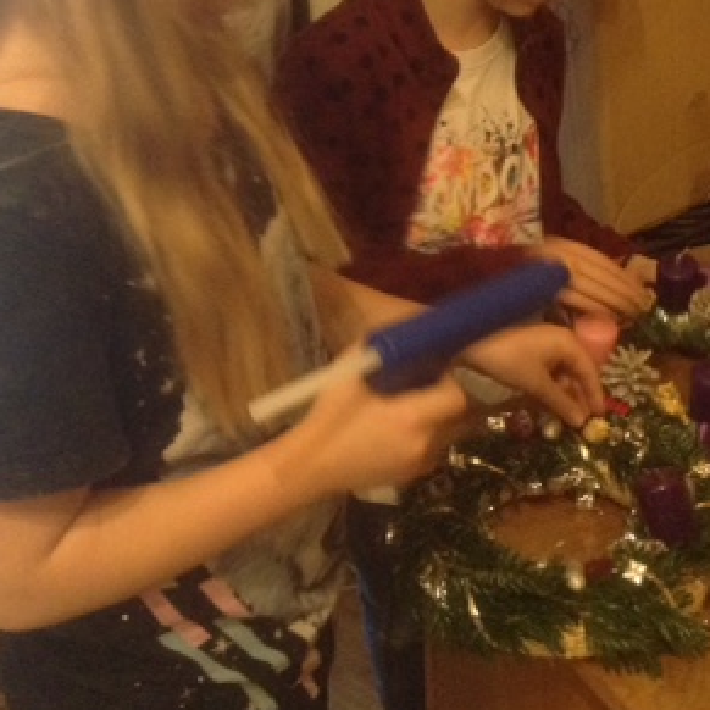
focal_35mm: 64
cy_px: 271
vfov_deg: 26.8
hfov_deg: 26.8
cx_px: 466
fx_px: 1485
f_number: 2.4
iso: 250
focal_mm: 3.3
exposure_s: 1/17
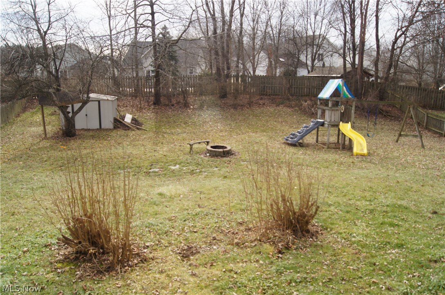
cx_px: 222
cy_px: 148
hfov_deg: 67.5
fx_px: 333
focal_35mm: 27
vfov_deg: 47.8
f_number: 8
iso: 100
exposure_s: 1/160
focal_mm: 18
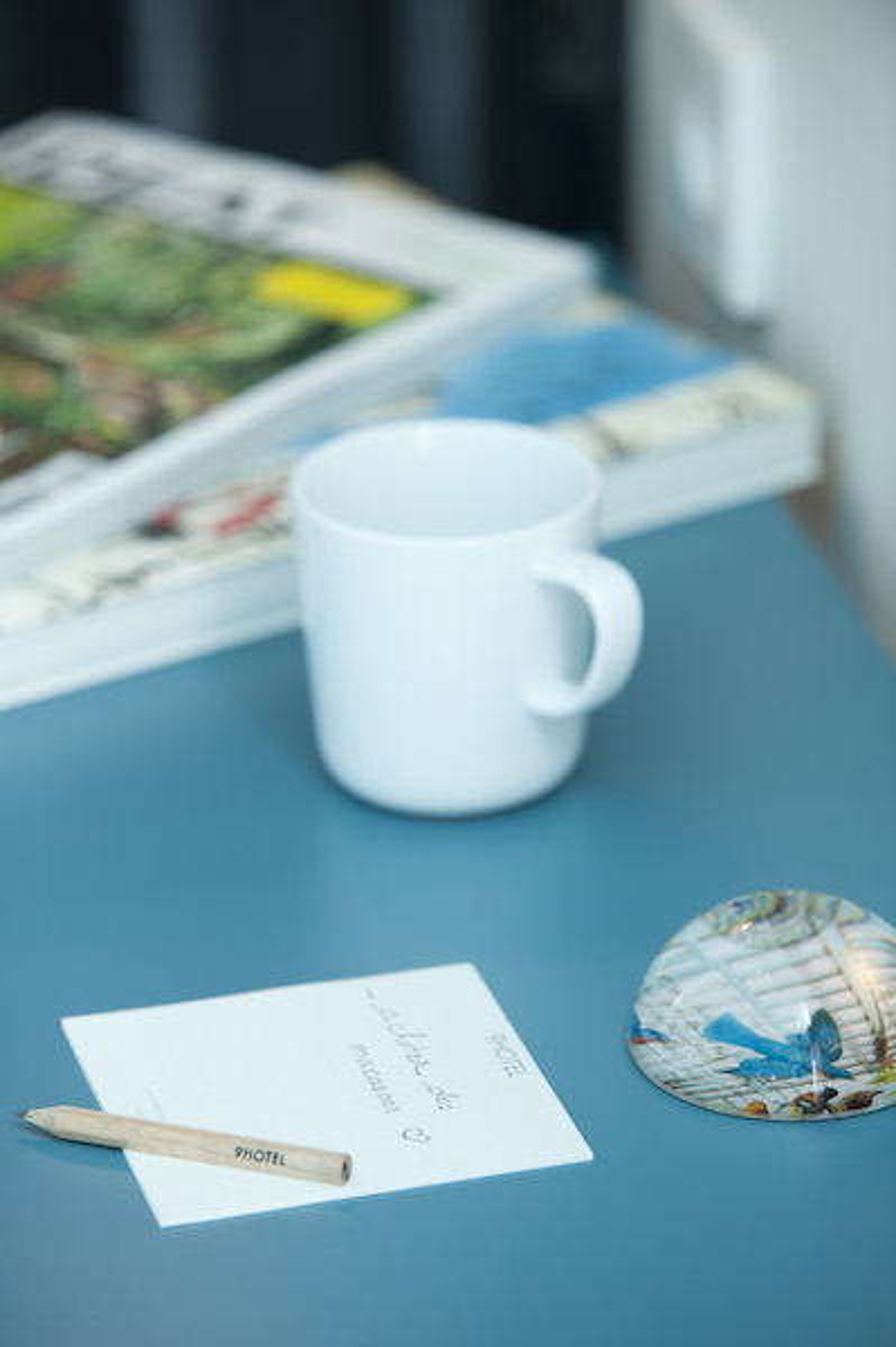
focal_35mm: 145
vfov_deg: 14.2
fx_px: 5422
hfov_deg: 9.4
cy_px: 674
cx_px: 448
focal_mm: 145
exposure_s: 1/160
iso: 320
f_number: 5
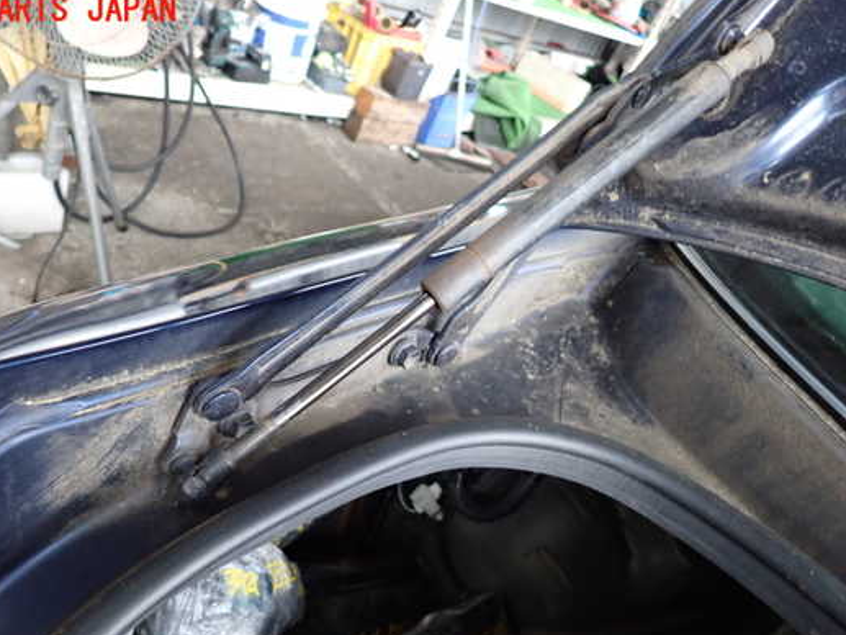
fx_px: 709
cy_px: 358
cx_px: 370
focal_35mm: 29
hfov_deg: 61.4
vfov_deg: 48.1
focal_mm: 4.5
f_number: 2
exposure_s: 1/50
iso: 640
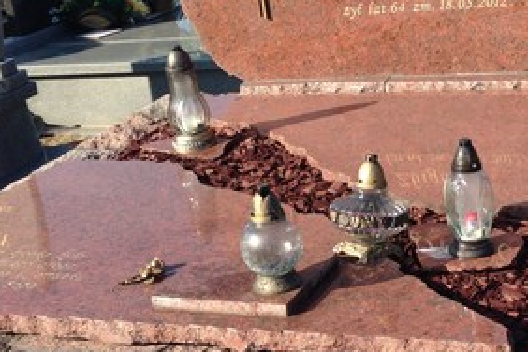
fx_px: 1144
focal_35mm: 78
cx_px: 318
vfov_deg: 17.5
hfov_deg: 25.9
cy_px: 161
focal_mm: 4.12
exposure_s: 1/834
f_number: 2.4
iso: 50
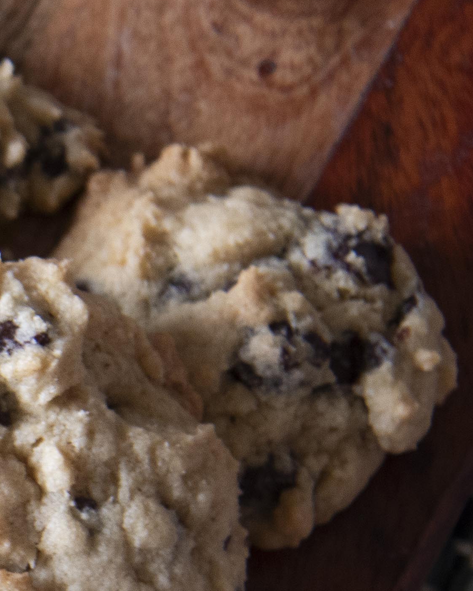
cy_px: 720
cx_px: -575
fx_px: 4095
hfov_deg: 6.4
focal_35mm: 234
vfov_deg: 8.2
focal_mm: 58
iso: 640
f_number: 4
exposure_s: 1/30
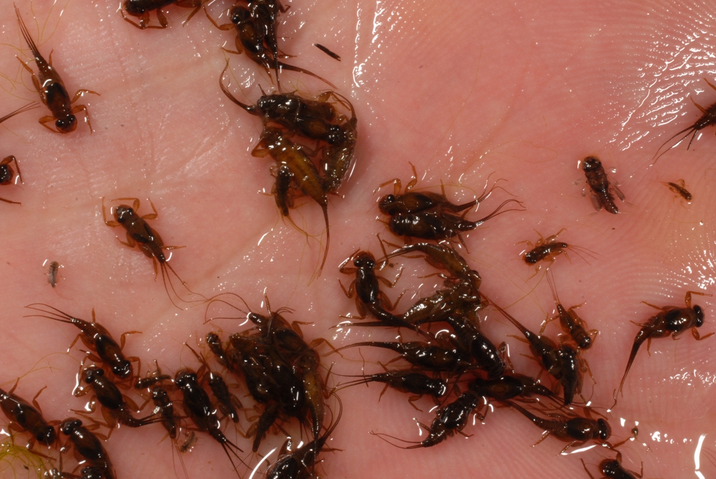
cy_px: 240
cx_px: 365
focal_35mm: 78
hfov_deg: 26.0
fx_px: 1553
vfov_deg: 17.5
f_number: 22
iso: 160
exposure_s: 1/125
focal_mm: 50
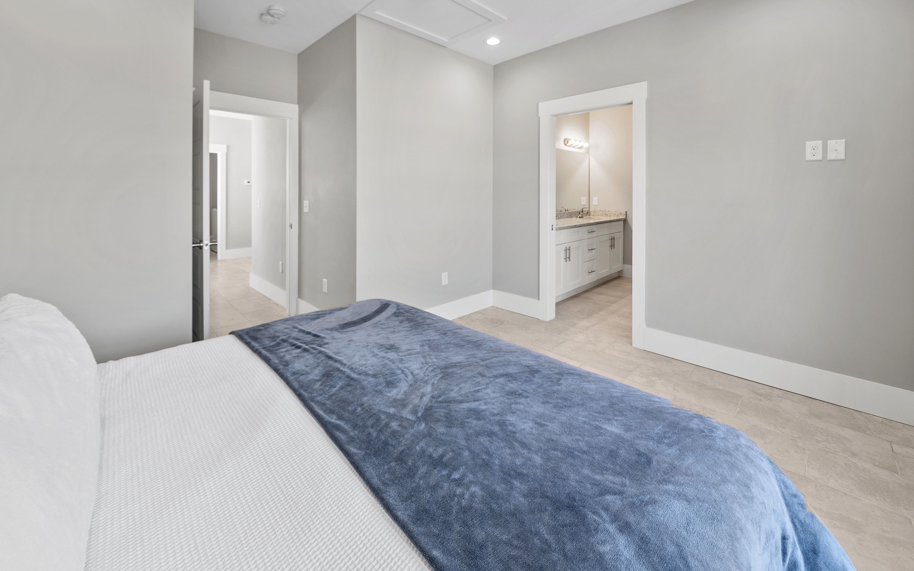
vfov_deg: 82.5
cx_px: 466
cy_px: 254
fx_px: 324
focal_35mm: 13
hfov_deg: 109.3
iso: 100
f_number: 7.1
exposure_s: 1/4
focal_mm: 12
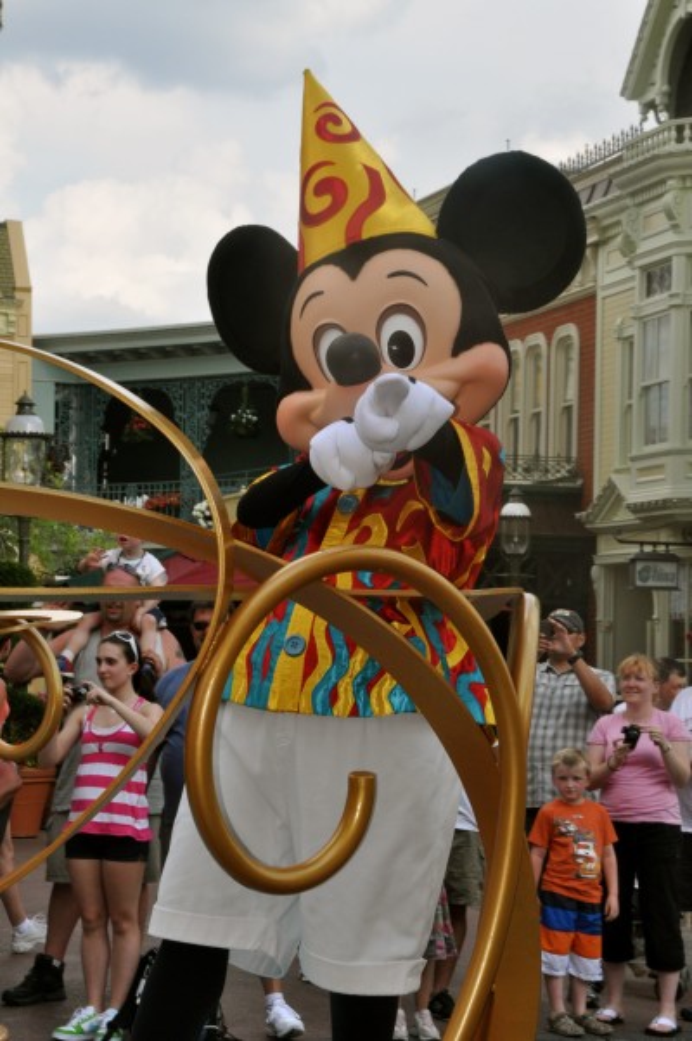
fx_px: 2861
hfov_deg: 13.8
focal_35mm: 99
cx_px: 346
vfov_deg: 20.6
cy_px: 520
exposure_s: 1/200
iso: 800
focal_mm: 66
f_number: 20
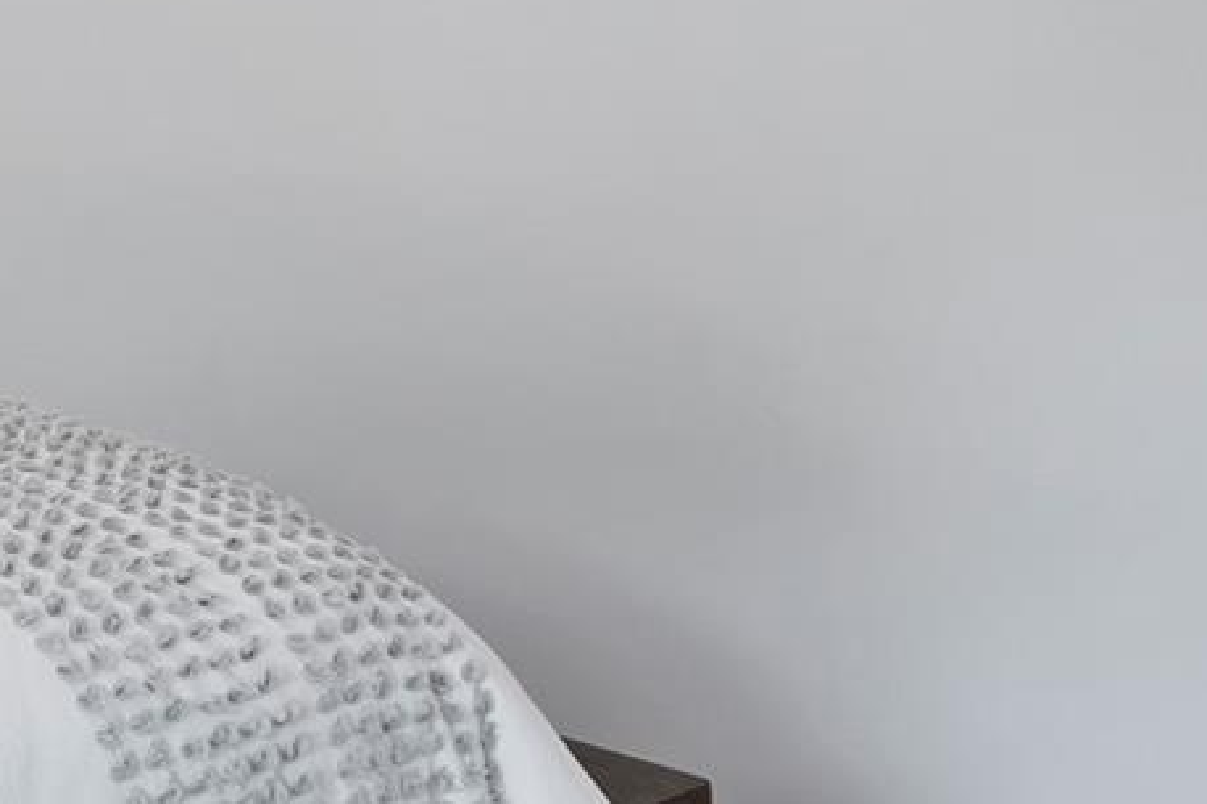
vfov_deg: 16.4
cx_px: -569
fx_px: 2622
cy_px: -262
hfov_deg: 21.9
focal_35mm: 78
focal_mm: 17.5
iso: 400
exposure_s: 1/6
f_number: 8
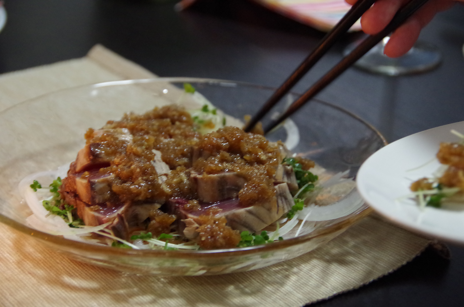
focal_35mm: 102
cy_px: 154
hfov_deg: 20.1
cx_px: 232
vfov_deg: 13.4
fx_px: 1312
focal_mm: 68
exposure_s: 1/25
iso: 3200
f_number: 5.6
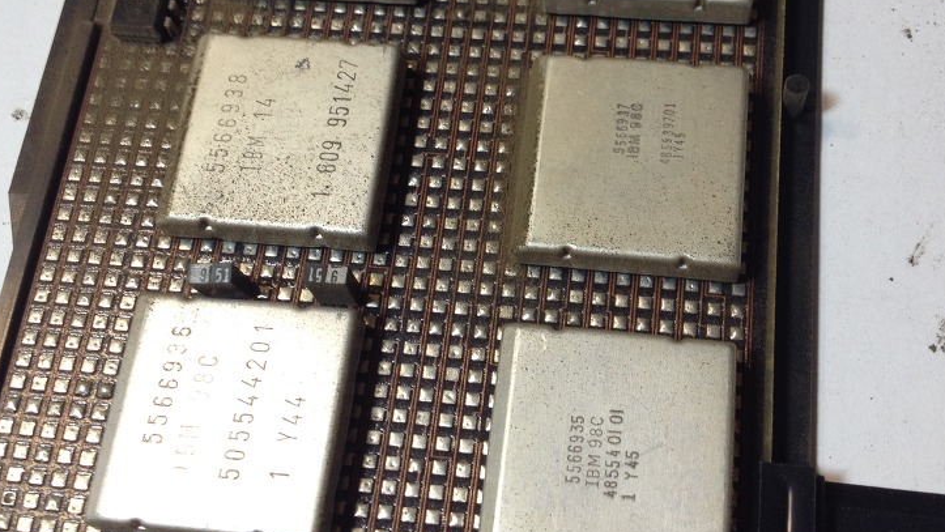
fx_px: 1353
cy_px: 173
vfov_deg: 22.1
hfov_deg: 38.5
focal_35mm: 54
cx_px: 505
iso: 50
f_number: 2.4
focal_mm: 4.28
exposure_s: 1/30
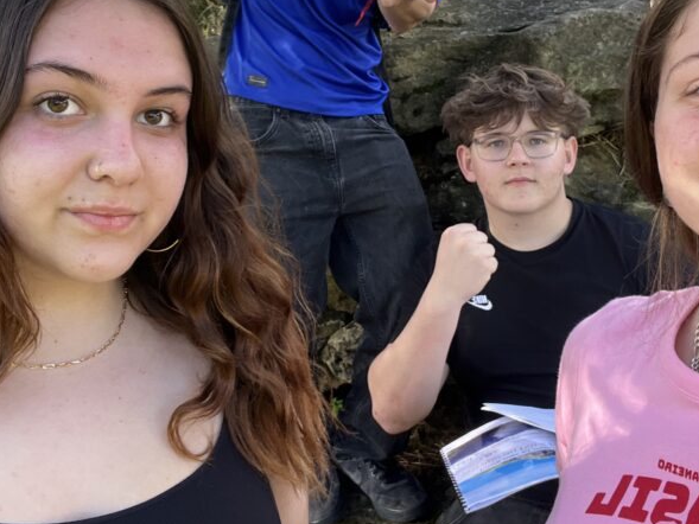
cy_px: 159
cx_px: 394
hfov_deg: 46.7
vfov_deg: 35.5
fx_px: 808
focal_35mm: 40
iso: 40
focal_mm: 2.71
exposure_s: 1/121
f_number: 2.2
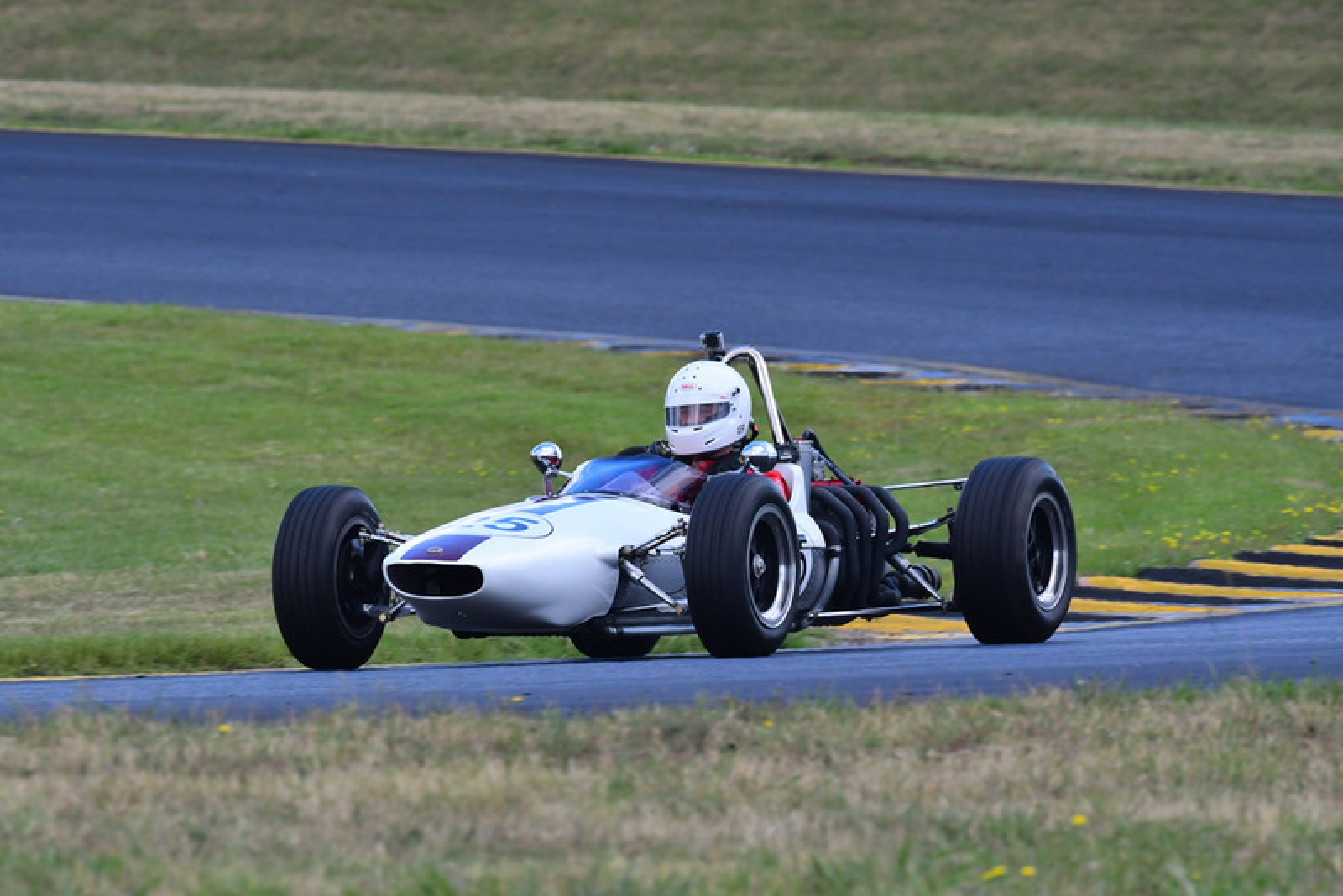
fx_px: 21830
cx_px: 672
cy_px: 448
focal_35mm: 585
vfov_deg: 2.4
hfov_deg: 3.5
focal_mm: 390
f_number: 11
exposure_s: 1/640
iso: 1000
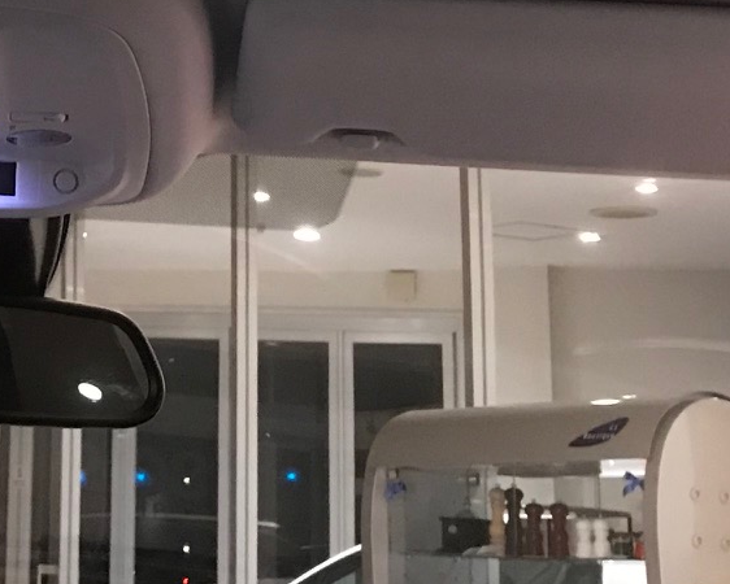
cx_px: -162
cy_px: -43
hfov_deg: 18.5
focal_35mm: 98
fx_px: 2118
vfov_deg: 15.3
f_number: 1.8
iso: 80
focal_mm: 3.99
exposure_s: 1/15
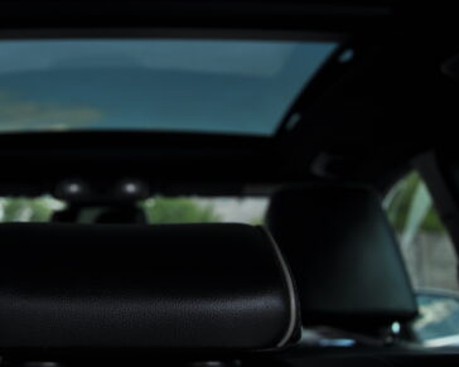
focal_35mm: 65
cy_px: 136
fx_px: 883
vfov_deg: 23.4
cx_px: 96
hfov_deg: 28.6
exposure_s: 1/200
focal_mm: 28
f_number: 7.1
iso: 200
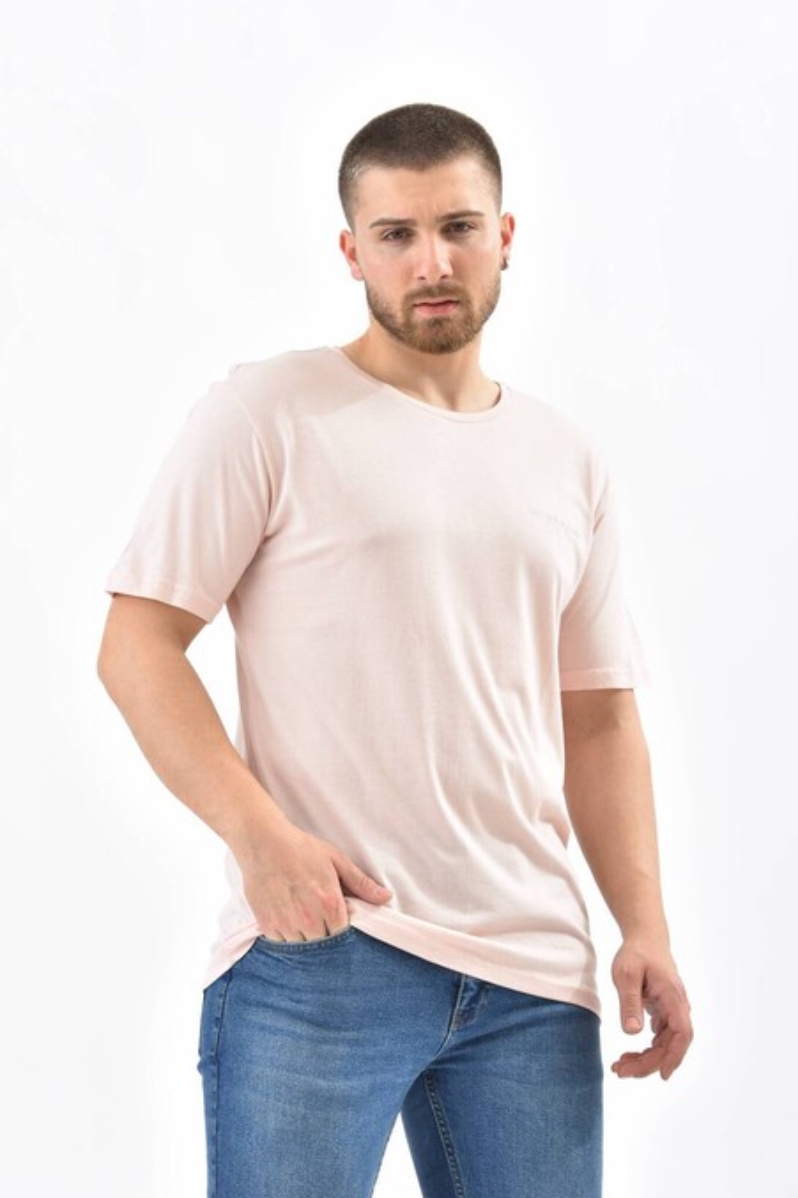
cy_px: 580
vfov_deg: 18.1
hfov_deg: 12.1
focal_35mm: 113
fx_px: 3759
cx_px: 393
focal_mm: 102
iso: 100
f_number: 7.1
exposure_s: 1/160
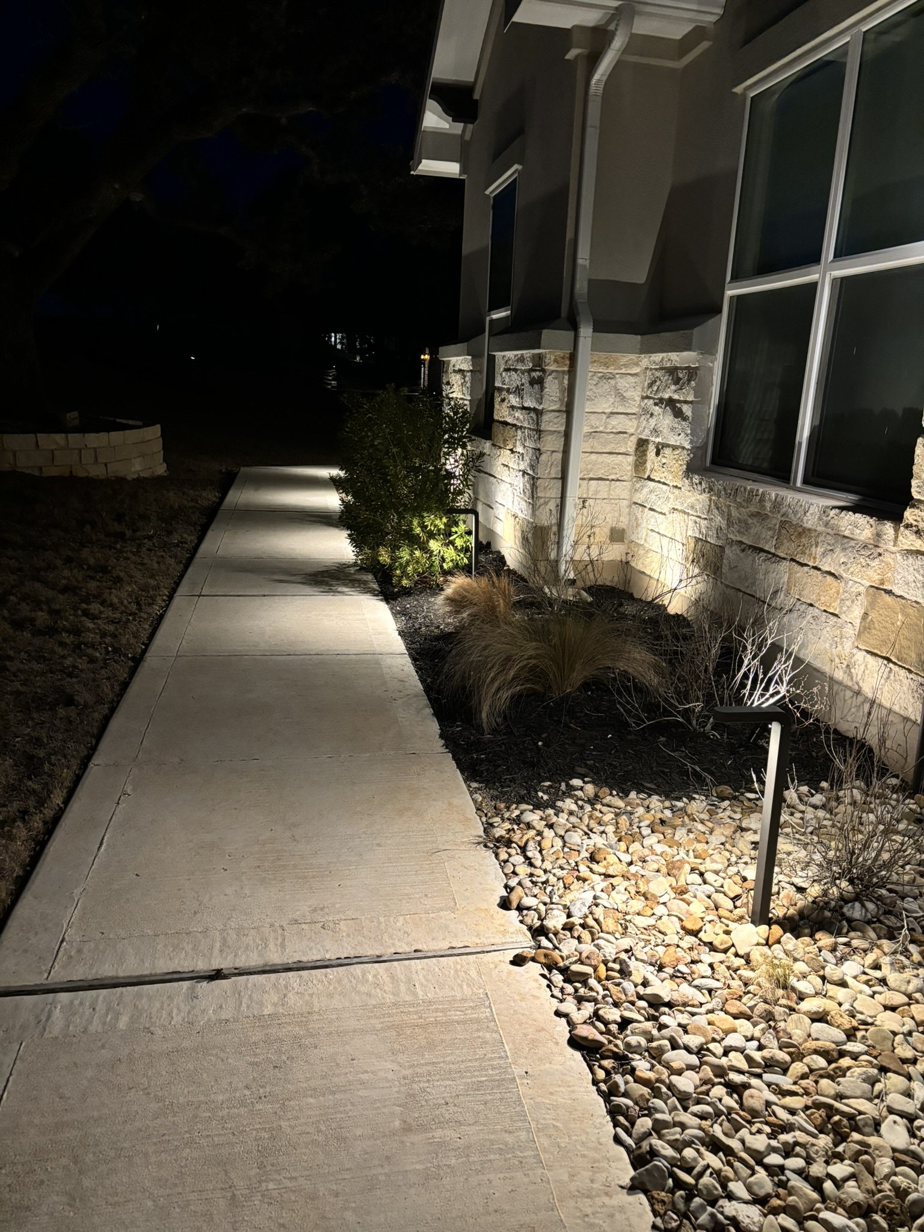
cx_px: 462
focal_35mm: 26
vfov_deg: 67.3
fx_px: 925
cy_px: 616
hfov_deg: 53.1
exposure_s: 1/40
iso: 500
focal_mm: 5.96
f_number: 1.6
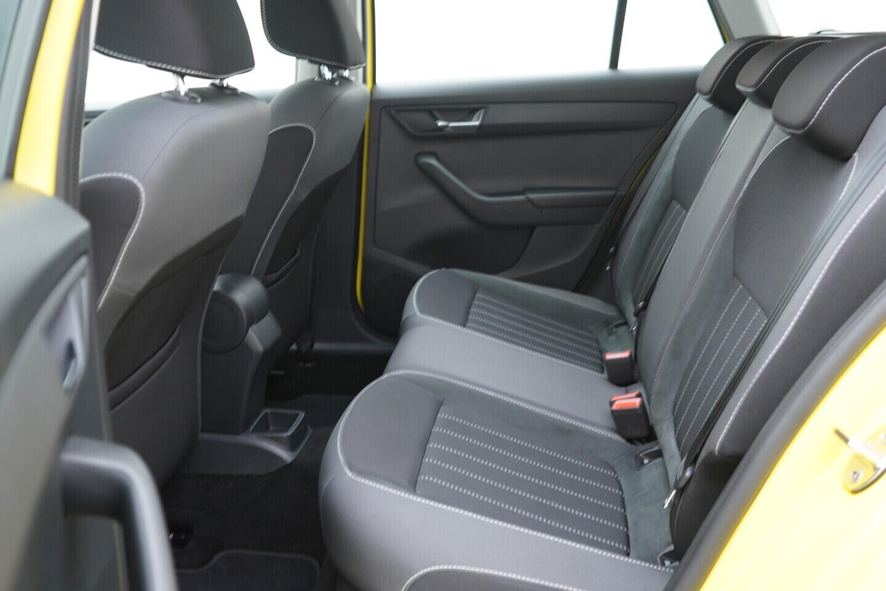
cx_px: 443
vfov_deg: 36.9
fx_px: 886
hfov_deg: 53.1
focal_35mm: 36
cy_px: 296
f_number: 2.8
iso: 400
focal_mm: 24
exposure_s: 1/40
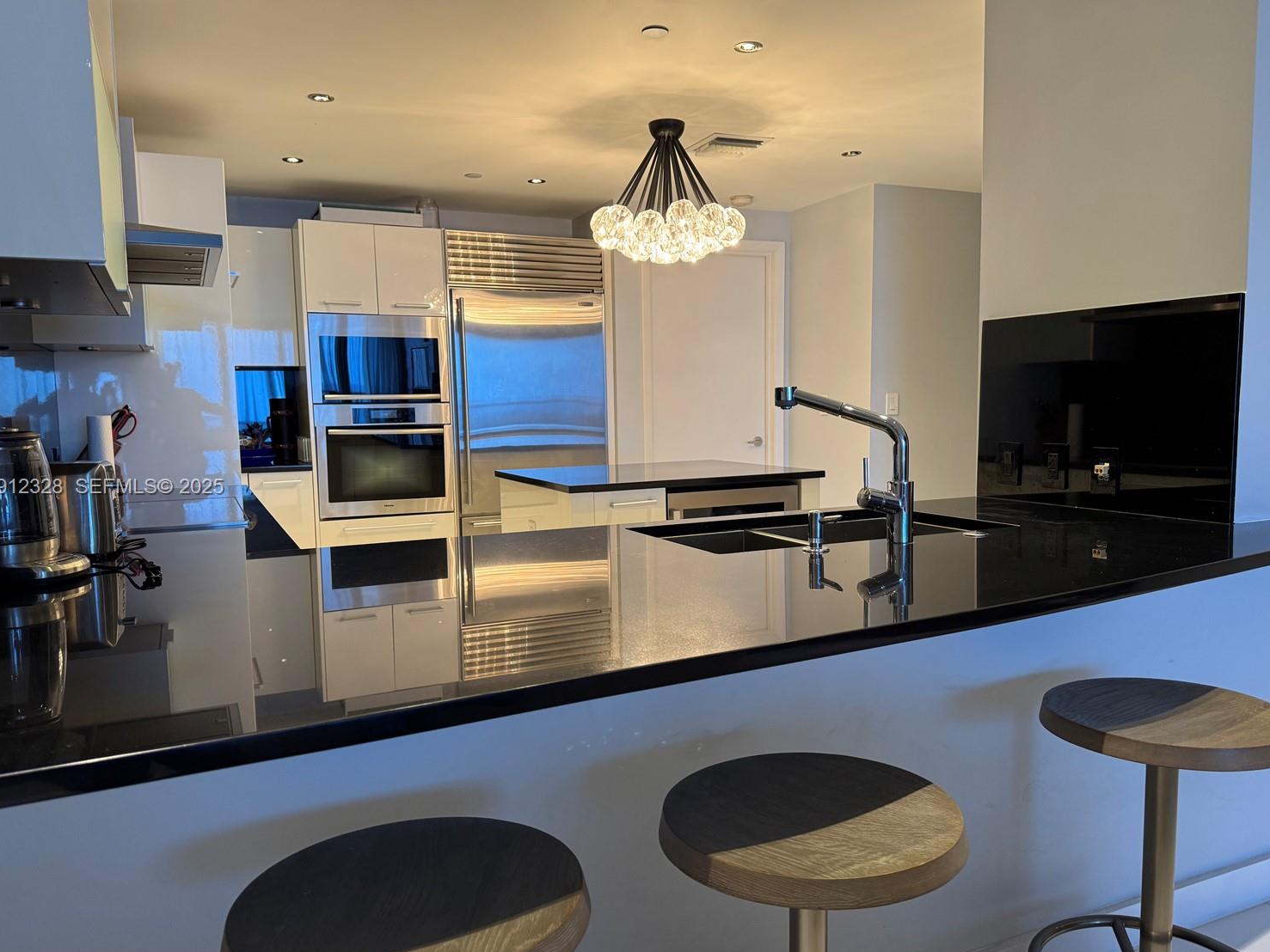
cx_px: 644
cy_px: 488
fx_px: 954
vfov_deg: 53.1
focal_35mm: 26
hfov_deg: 67.3
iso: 200
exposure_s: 1/60
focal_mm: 6.76
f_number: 1.78
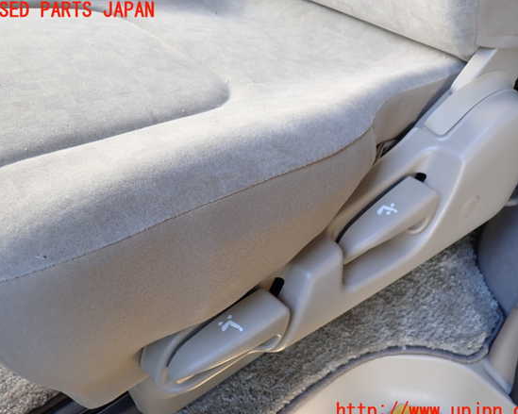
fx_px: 490
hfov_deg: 55.7
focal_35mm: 32
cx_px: 266
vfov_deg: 45.8
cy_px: 211
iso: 160
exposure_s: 1/60
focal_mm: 5.4
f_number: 2.3
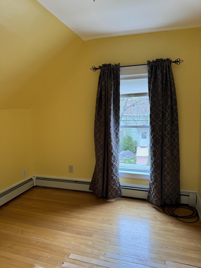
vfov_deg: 71.6
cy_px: 134
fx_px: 186
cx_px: 100
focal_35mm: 24
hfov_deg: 56.8
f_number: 1.78
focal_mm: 6.76
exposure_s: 1/142
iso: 80
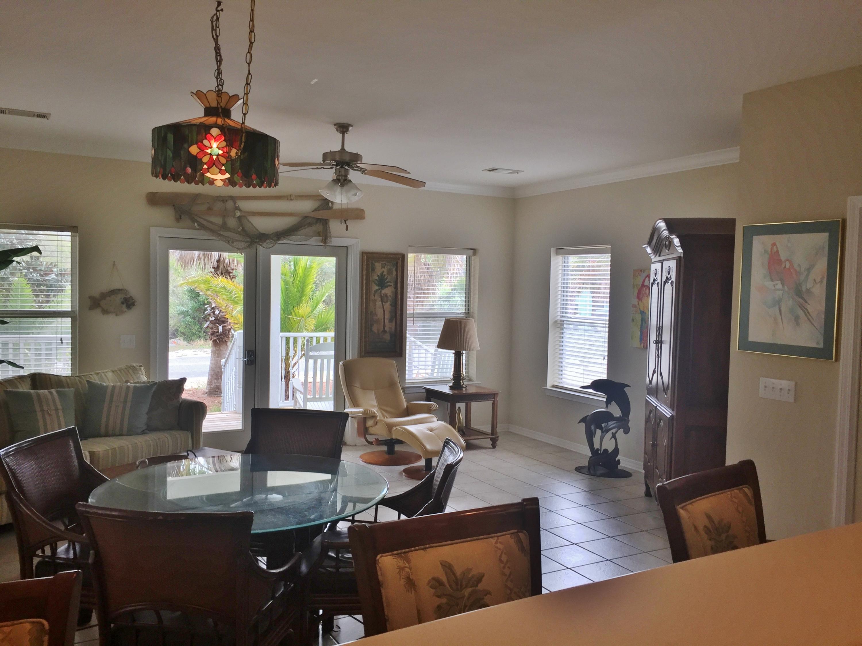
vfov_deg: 48.2
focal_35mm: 29
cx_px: 431
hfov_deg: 61.7
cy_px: 323
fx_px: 722
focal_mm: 4.15
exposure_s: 1/120
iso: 40
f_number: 2.2
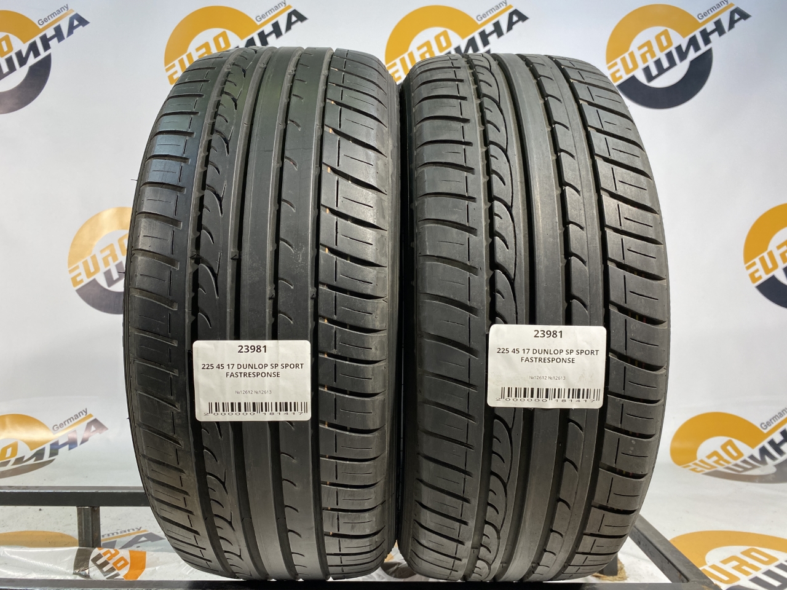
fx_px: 591
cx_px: 394
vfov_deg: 53.1
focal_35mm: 26
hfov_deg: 67.3
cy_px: 295
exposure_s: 1/100
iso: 100
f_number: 1.8
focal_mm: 4.25
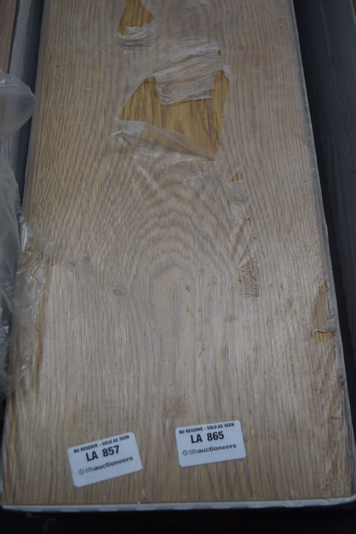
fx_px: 601
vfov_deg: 47.9
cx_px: 178
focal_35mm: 40
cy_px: 267
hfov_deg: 33.0
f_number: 4
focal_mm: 27
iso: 800
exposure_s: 1/640
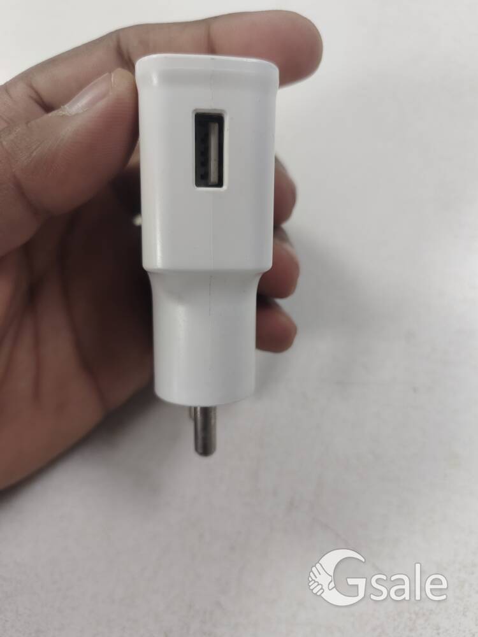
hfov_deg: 56.8
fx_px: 442
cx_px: 239
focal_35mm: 24
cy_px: 318
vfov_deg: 71.6
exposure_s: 1/100
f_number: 1.88
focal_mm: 5.56
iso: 807
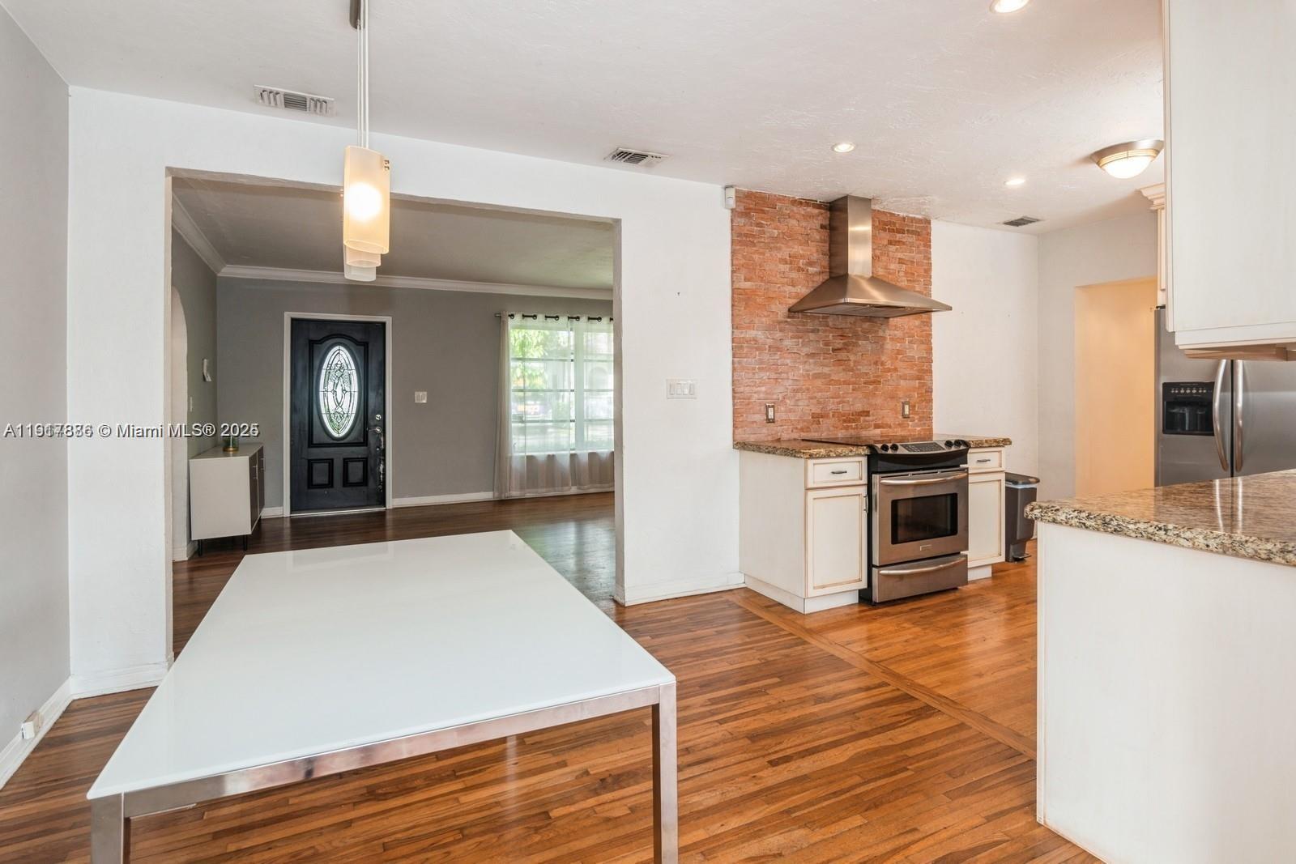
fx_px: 612
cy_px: 432
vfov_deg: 70.5
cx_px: 648
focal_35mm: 17
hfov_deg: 93.3
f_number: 8
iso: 200
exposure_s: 1/8
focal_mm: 17
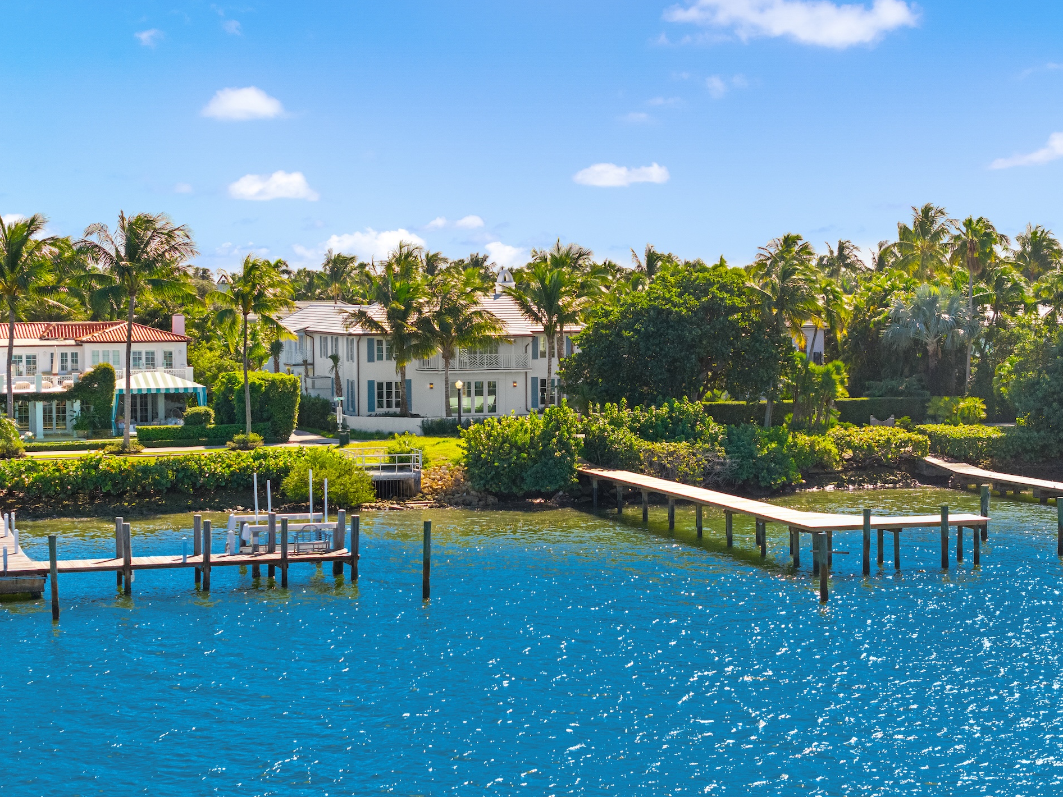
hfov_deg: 27.4
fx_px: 2180
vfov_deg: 20.7
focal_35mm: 71
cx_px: 528
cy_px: 400
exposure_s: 1/3000
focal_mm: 19.35
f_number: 2.8
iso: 400
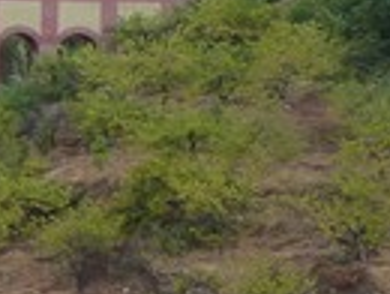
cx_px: -525
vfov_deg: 10.8
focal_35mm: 138
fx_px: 1558
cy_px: 138
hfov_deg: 11.8
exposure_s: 1/125
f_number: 3.3
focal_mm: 4.3
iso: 160
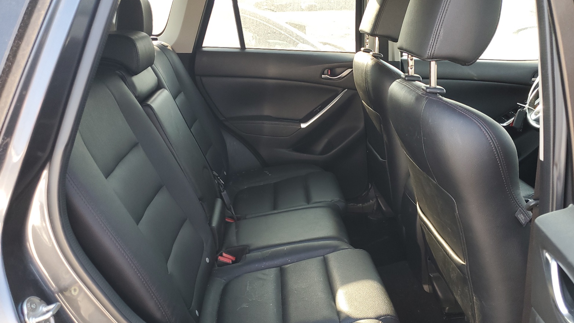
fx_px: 441
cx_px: 288
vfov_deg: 39.7
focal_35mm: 29
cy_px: 215
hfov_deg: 66.1
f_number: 1.5
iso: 60
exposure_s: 1/120
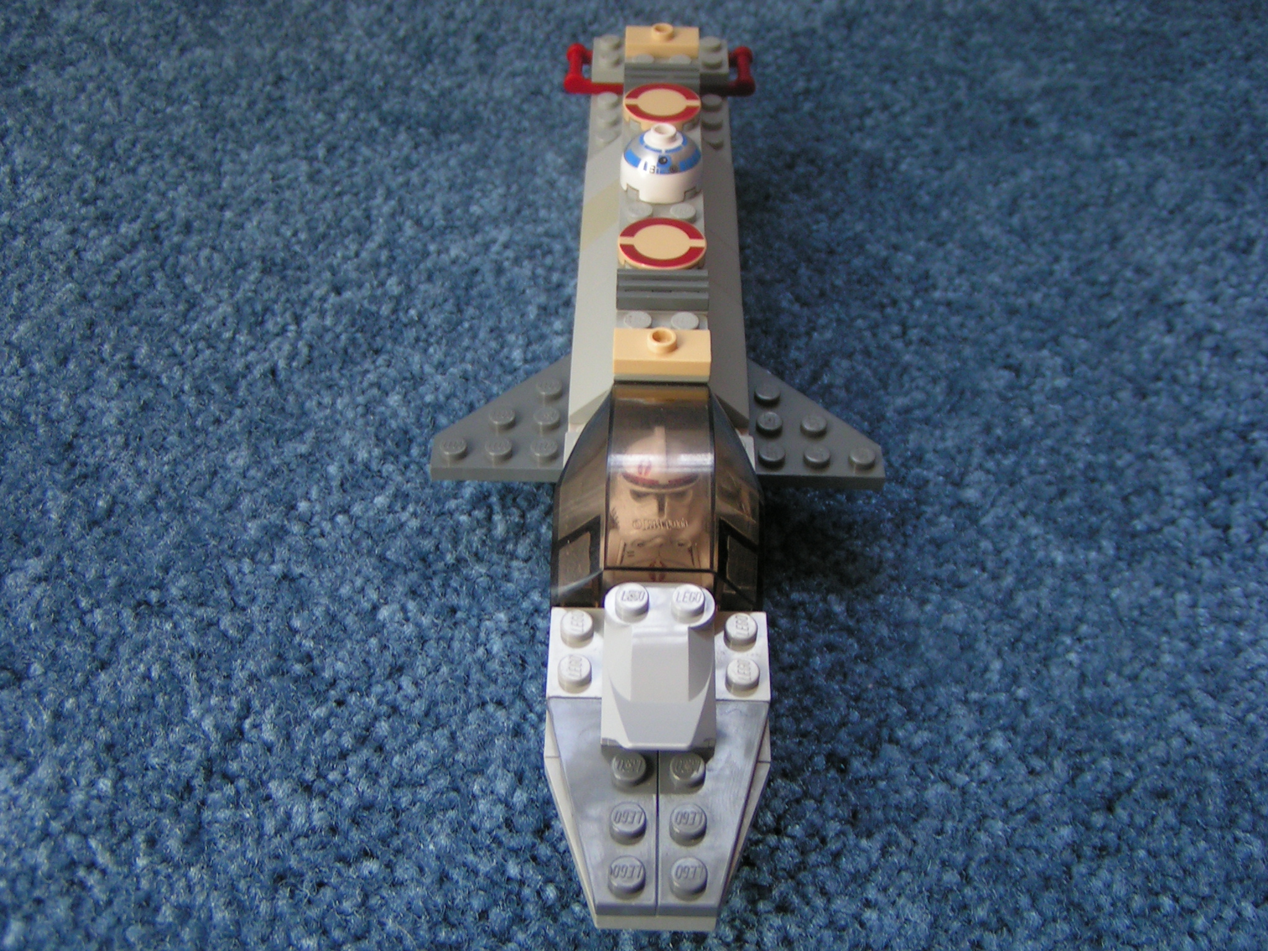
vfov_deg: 37.7
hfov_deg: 49.0
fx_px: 1392
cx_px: 634
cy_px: 476
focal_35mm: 38
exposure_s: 1/40
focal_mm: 5.8
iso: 80
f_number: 2.8
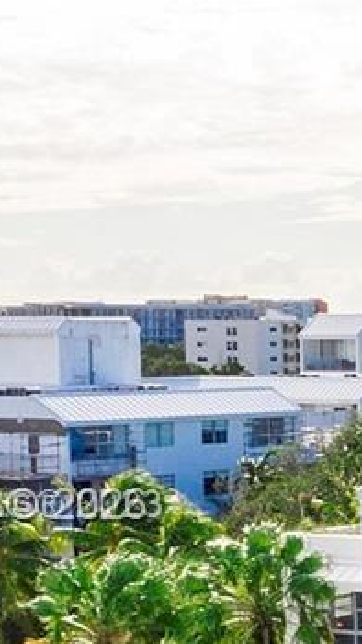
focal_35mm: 134
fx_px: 2286
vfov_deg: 15.9
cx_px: 1046
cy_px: 509
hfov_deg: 7.9
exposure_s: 1/120
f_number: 11
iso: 100
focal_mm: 10.26
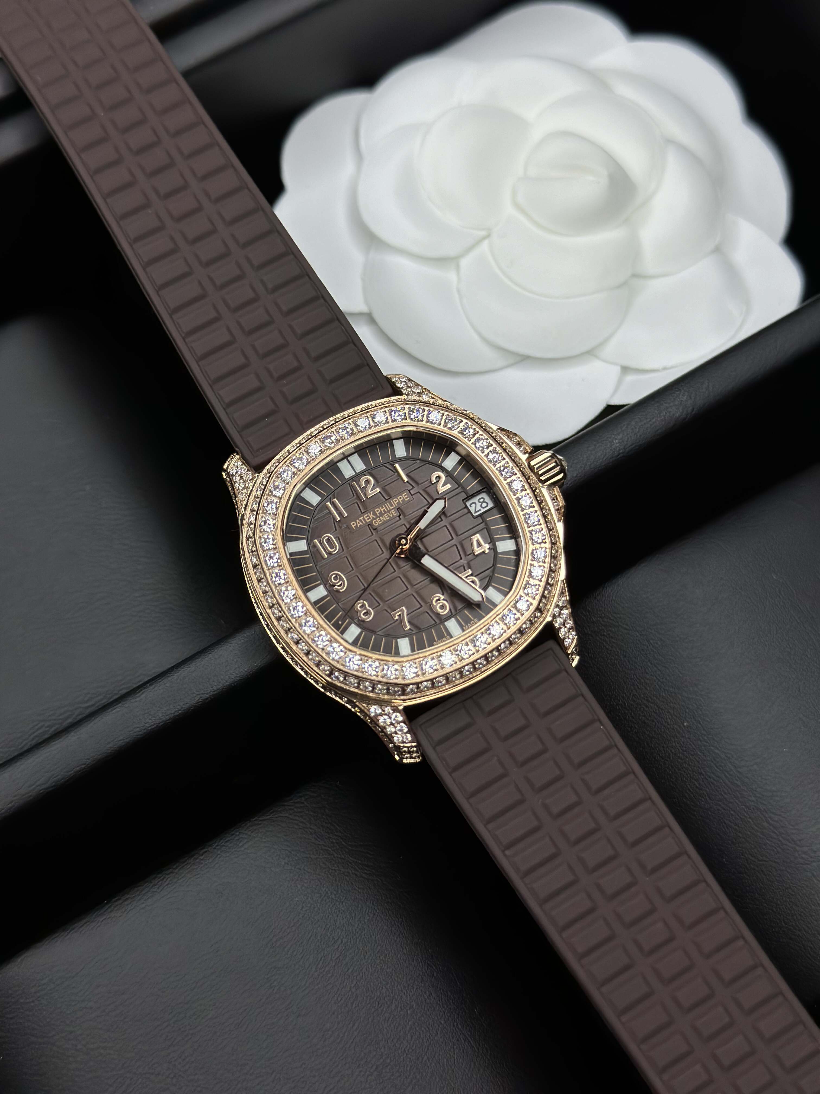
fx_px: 1516
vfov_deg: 39.7
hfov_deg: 30.3
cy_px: 547
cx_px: 410
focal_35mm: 48
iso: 80
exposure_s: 1/642
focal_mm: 6.86
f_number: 1.78
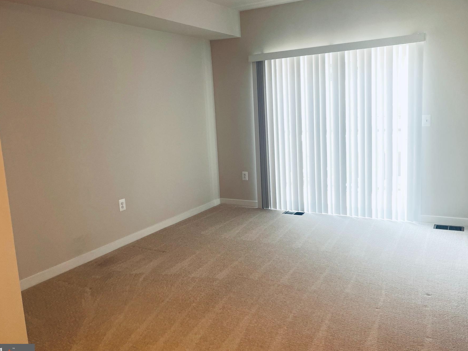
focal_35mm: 29
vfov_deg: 48.2
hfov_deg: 61.7
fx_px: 392
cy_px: 162
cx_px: 240
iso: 80
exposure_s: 1/120
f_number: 1.6
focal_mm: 5.1
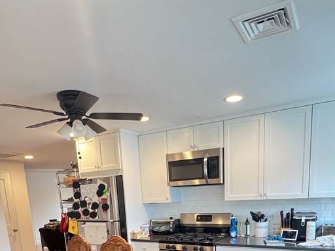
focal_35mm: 26
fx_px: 252
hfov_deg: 67.3
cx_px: 176
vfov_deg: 45.1
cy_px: 250
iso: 320
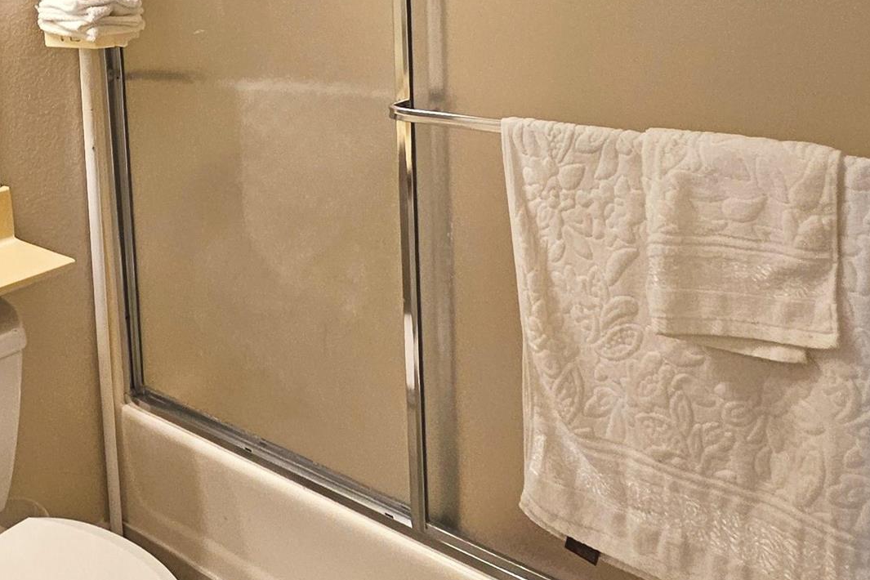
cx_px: 91
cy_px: 43
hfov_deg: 45.1
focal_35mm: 39
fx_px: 942
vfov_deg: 32.3
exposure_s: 1/60
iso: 80
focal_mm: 1.74
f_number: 2.2
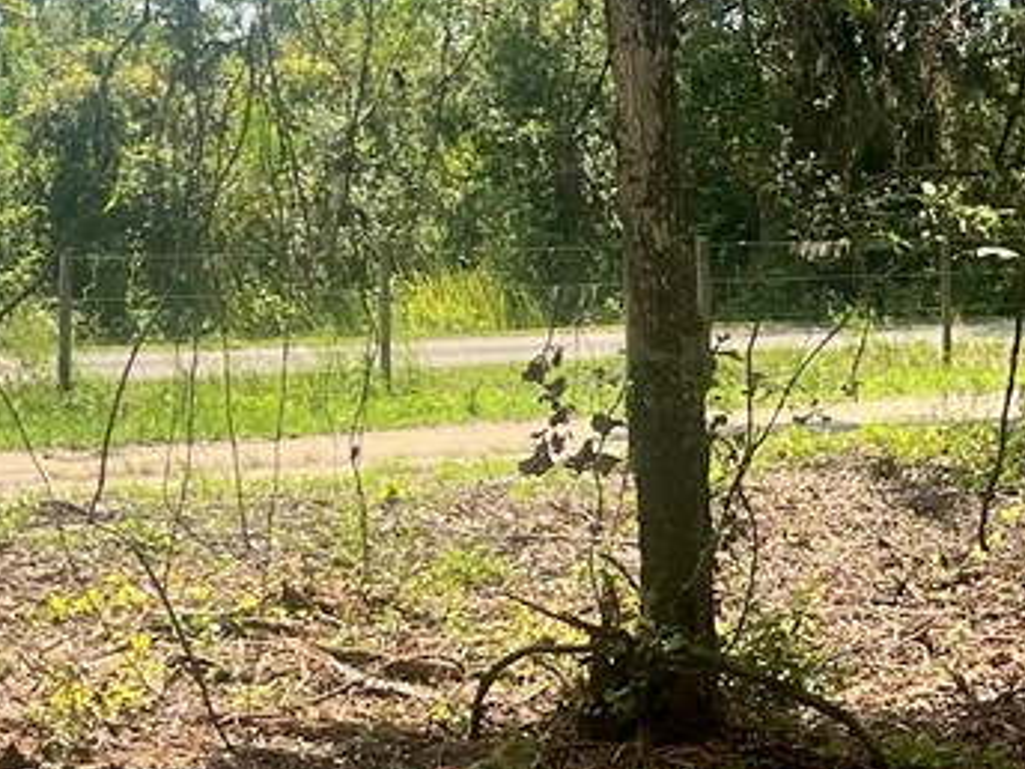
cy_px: 289
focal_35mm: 121
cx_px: 1222
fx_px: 3583
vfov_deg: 12.2
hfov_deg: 15.7
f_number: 1.6
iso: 50
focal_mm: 5.1
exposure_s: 1/1325
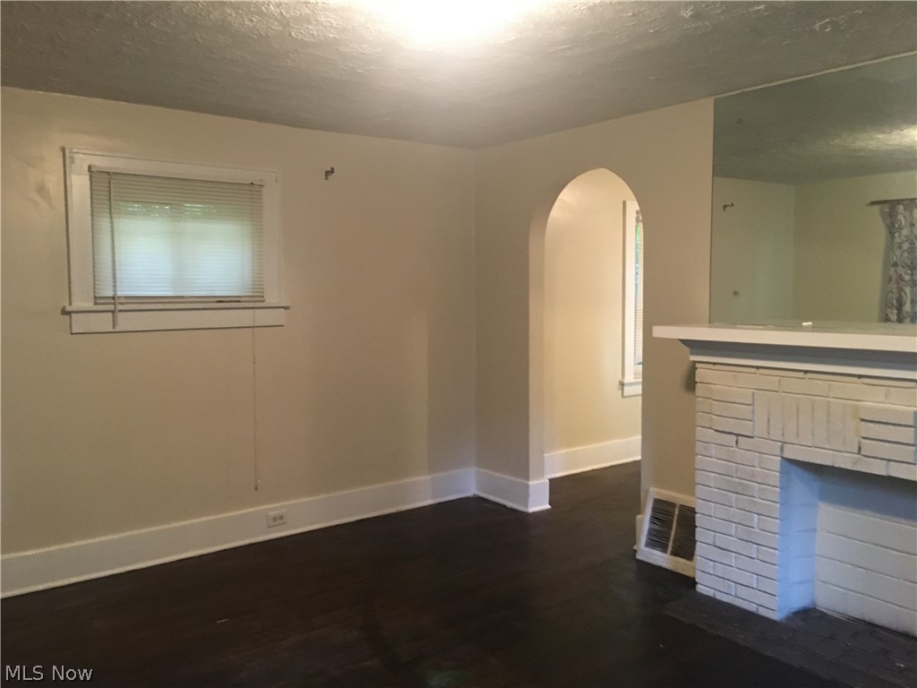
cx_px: 458
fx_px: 768
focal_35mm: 29
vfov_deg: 48.2
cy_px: 344
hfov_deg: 61.7
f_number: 2.2
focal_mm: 4.15
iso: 200
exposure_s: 1/15
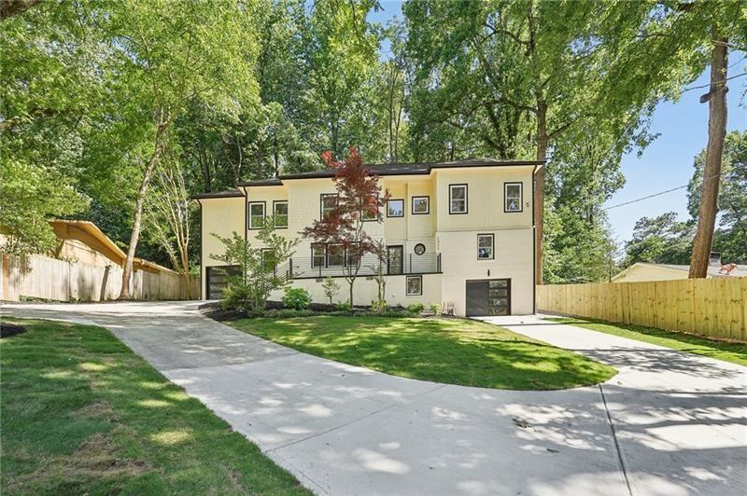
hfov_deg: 96.8
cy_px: 248
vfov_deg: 73.6
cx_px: 374
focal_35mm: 16
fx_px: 332
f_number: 8
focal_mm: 16
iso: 400
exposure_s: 1/200
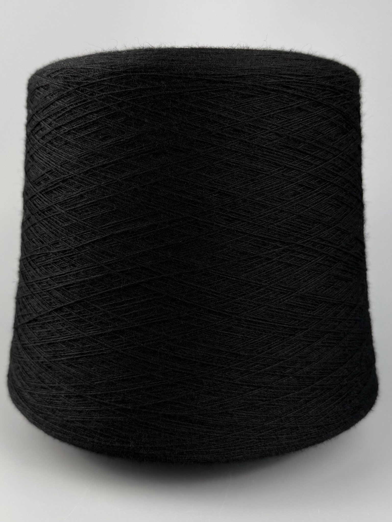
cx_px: 196
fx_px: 362
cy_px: 261
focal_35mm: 24
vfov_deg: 71.6
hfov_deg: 56.8
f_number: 1.78
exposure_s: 1/363
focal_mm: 6.76
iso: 80
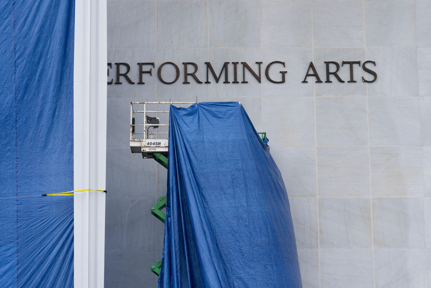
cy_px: 144
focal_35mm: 101
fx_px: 1209
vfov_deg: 13.6
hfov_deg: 20.2
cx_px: 216
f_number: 2.8
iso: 640
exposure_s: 1/800
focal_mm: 101
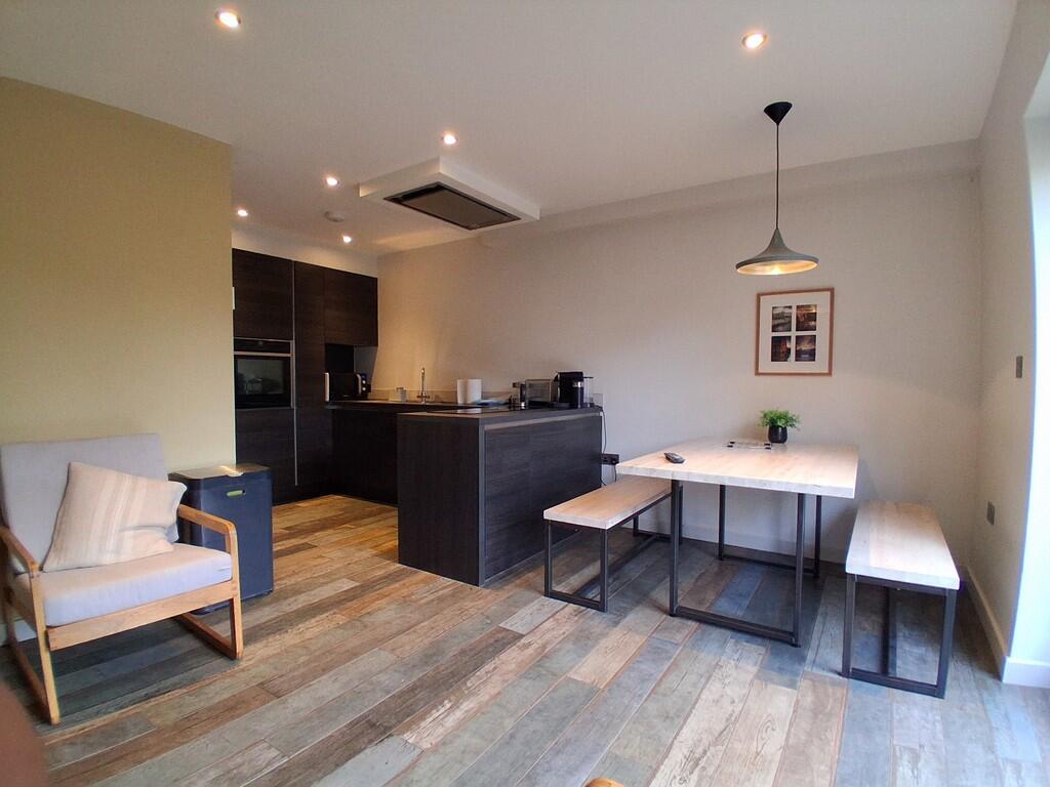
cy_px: 394
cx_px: 525
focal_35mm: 17
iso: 160
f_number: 2.2
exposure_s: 1/50
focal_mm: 1.4
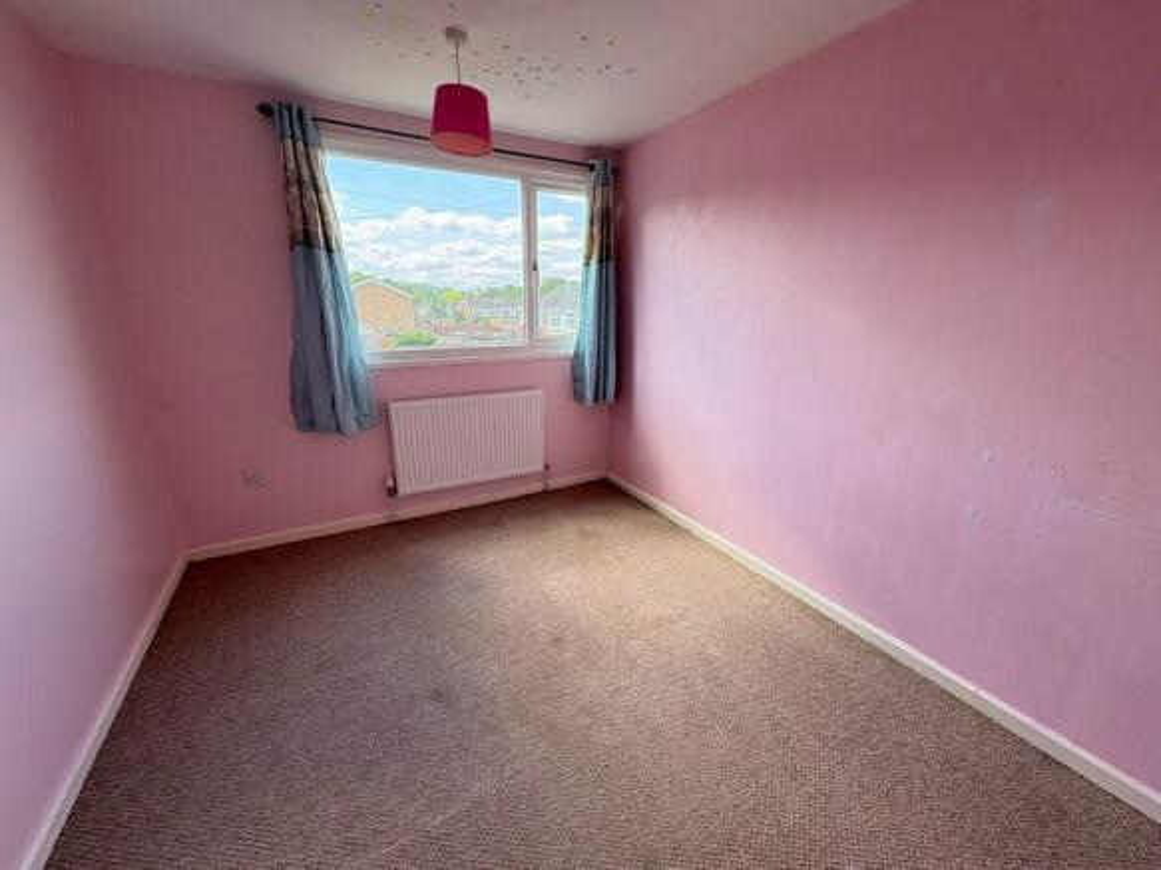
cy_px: 435
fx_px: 469
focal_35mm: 14
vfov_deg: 85.7
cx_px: 580
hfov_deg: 102.1
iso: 64
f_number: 2.2
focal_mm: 2.22
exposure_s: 1/111
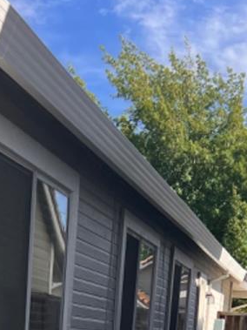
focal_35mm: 103
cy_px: 495
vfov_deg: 17.2
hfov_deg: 14.3
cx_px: 68
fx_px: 980
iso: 50
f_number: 1.5
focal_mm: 5.7
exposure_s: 1/4444
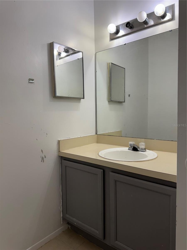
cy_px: 125
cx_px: 94
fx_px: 173
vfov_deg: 71.6
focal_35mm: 24
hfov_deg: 56.8
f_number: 1.78
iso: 80
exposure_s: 1/120
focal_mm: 6.76
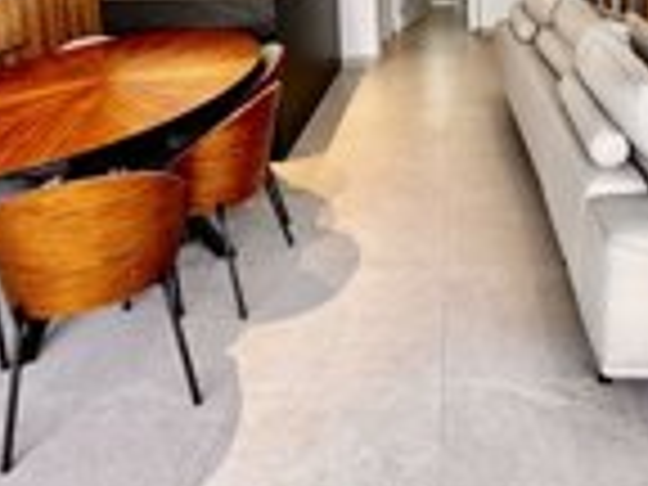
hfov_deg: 51.3
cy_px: -27
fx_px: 655
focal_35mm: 35
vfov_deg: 35.7
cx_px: 450
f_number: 2.2
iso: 64
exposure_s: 1/100
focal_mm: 2.22
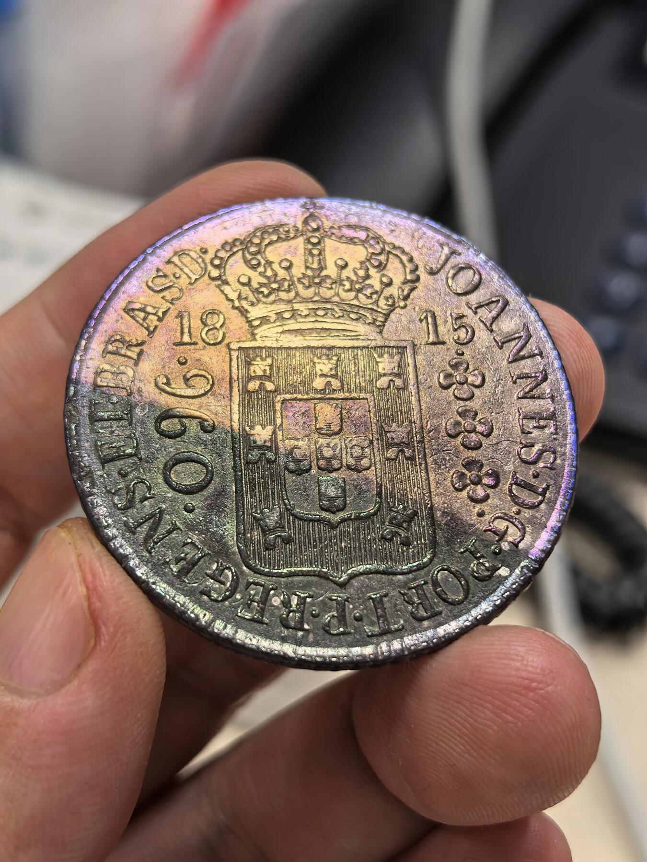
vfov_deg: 35.5
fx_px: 1346
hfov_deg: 27.0
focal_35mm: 54
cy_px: 431
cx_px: 324
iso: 64
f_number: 2
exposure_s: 1/100
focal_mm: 6.98
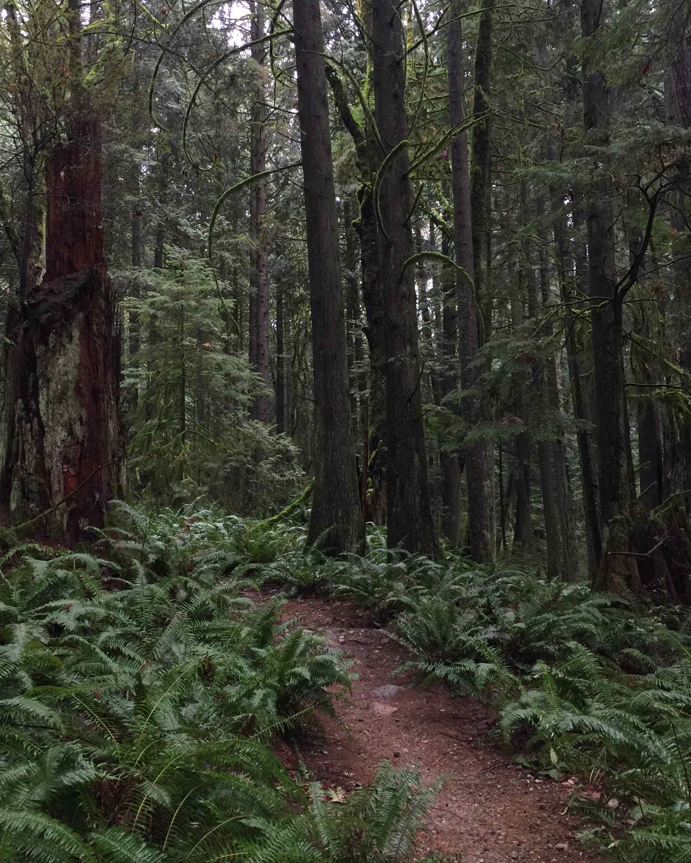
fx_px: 971
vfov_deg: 47.9
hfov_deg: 39.1
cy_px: 415
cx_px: 328
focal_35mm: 38
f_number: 2.2
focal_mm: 4.15
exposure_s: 1/15
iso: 40
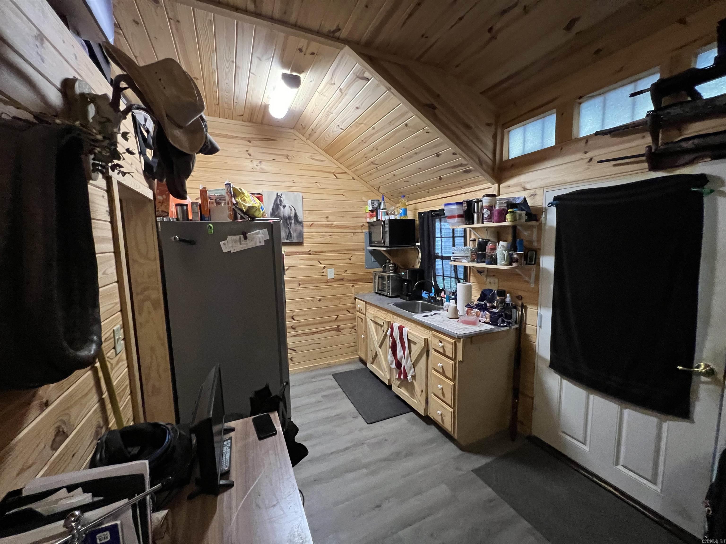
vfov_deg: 89.9
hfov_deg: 106.2
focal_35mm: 13
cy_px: 272
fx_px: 273
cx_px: 363
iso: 640
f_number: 1.8
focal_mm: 1.57
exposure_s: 1/60
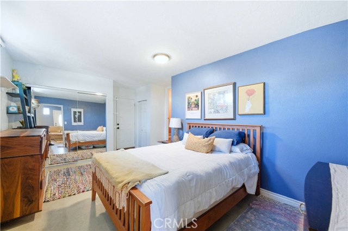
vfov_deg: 81.1
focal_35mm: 14
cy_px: 116
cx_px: 174
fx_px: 135
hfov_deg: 104.3
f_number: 5.6
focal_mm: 14
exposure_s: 1/200
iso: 1250
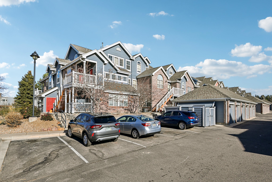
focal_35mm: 19
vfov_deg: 64.5
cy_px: 91
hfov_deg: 86.9
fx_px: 144
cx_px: 136
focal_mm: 19
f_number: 8
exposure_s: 1/400
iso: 64
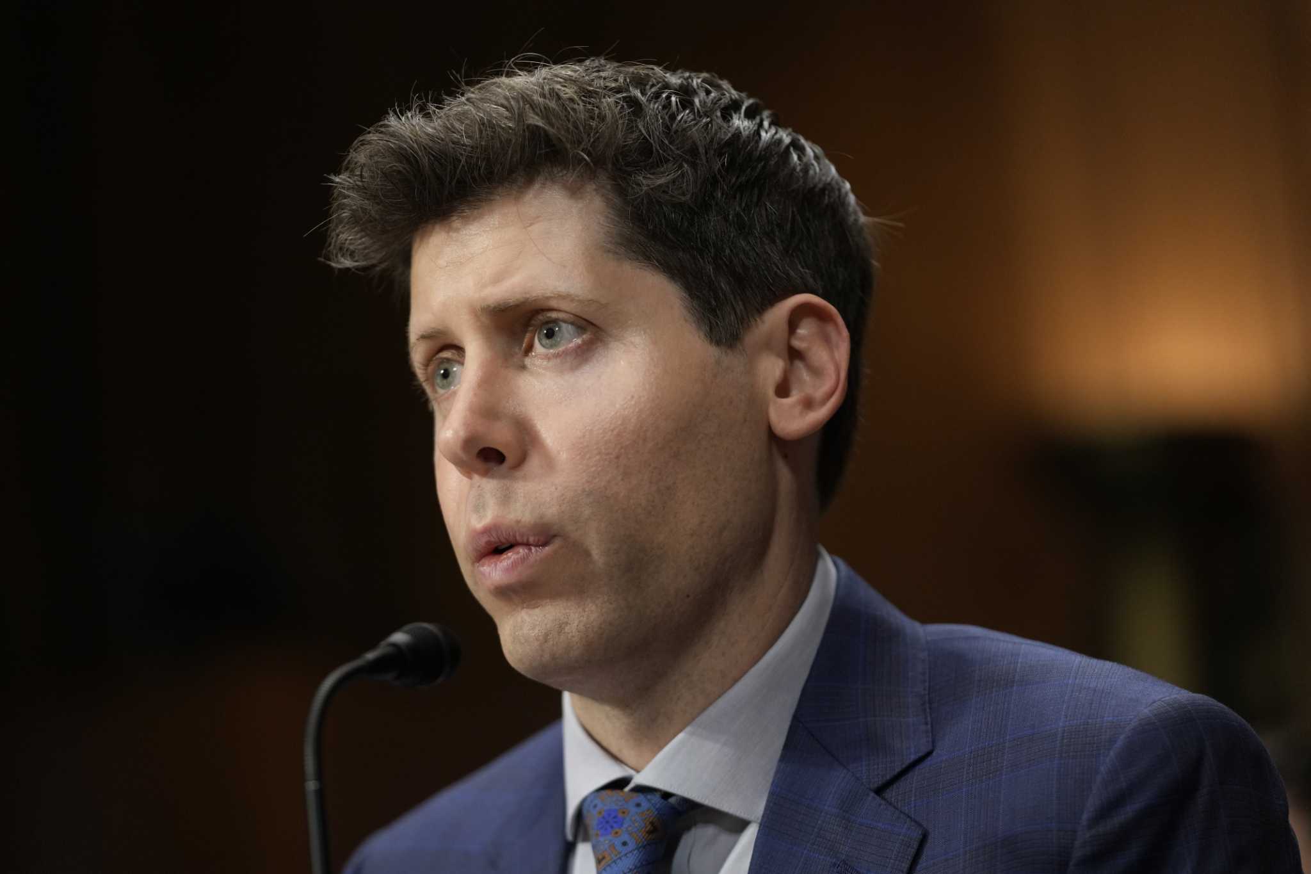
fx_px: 4661
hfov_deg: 16.0
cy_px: 437
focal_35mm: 128
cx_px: 656
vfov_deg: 10.7
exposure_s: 1/400
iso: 2500
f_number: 2.8
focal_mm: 128
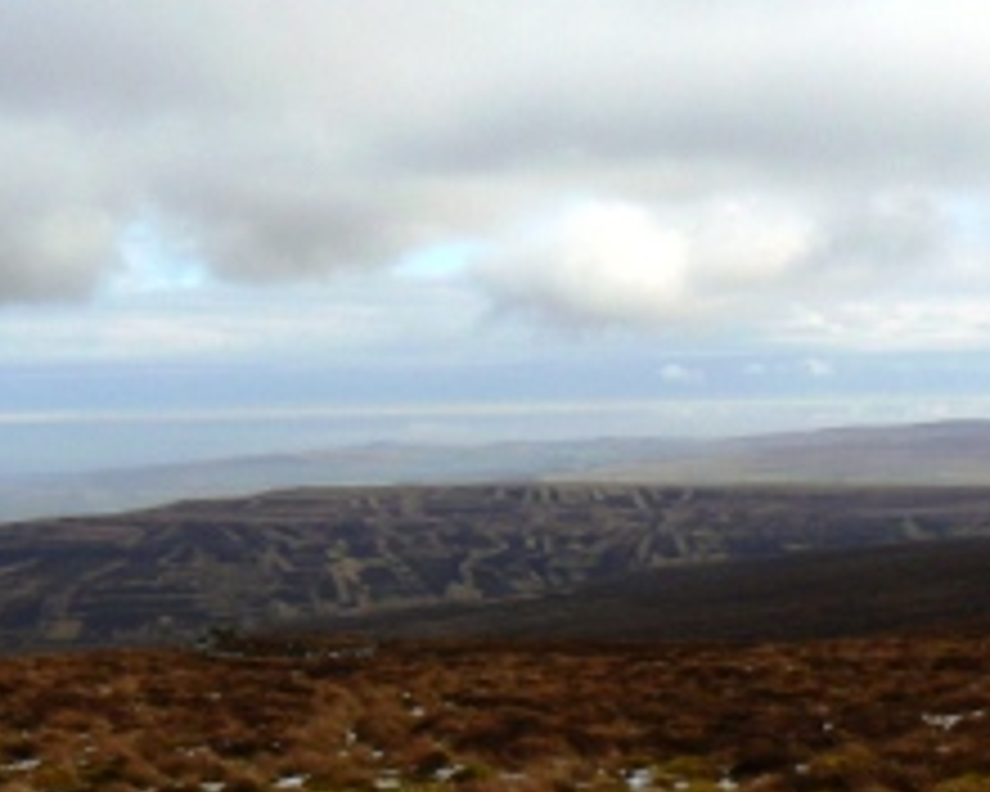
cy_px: 522
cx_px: 266
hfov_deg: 27.2
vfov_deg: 22.1
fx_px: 2022
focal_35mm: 69
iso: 80
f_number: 6.3
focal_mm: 6
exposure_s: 1/400
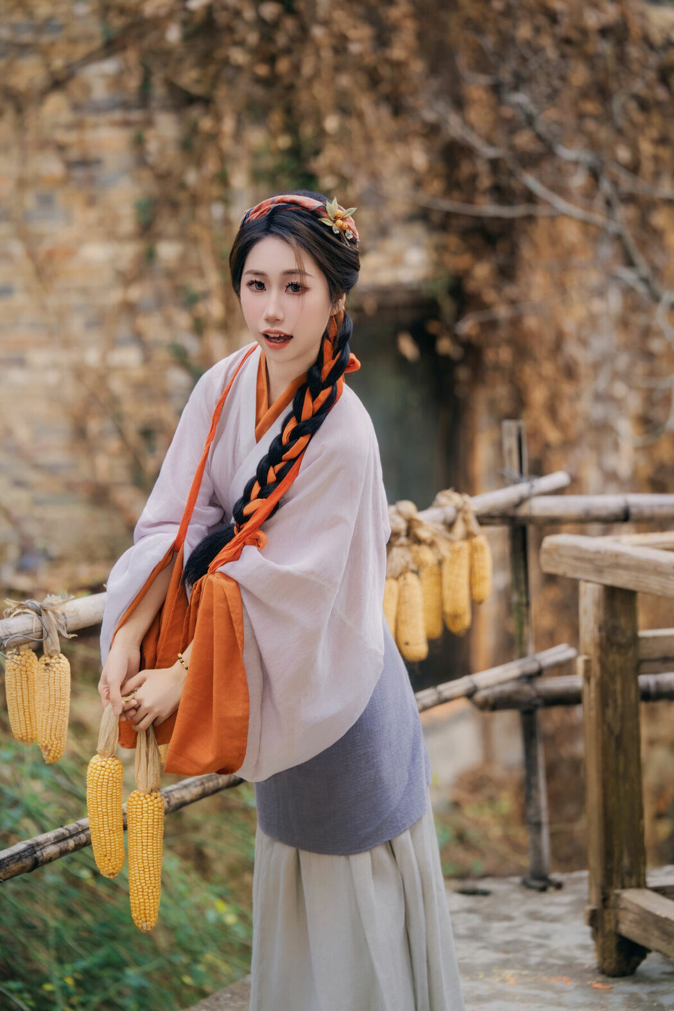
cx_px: 337
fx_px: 2668
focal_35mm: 95
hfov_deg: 14.4
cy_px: 506
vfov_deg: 21.5
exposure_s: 1/400
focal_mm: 95
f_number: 2.8
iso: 200
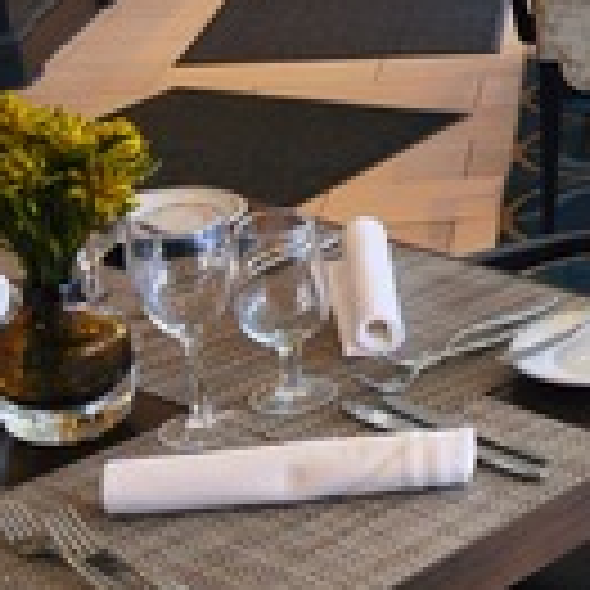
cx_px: 977
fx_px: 1870
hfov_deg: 15.9
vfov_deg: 17.8
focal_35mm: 97
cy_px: 122
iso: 64
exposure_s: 1/125
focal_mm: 6.86
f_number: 1.8
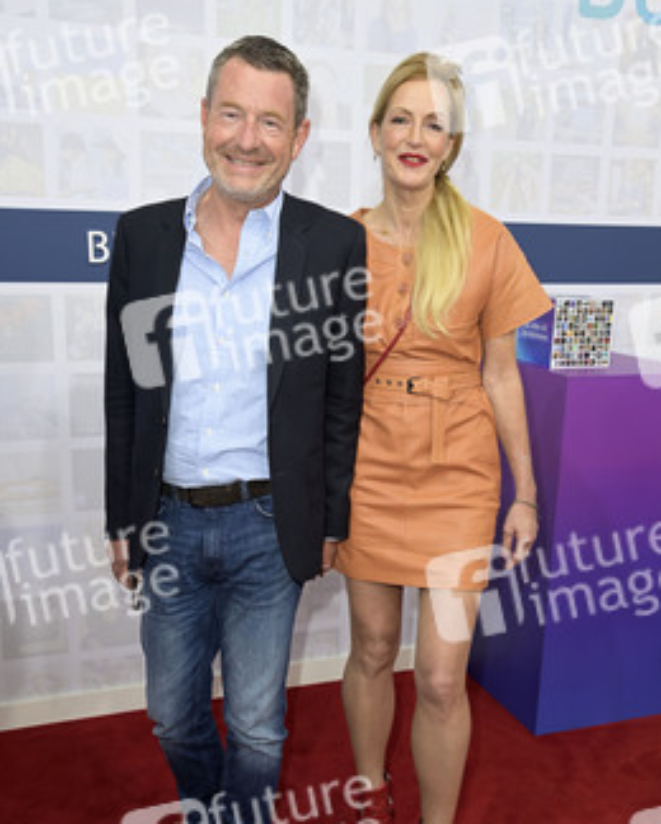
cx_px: 325
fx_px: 903
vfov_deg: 48.9
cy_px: 455
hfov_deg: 40.2
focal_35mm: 37
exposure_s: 1/125
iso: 640
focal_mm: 32
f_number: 7.1
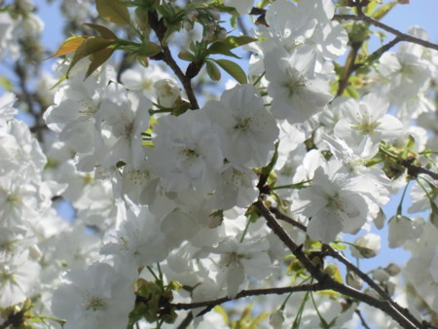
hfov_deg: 9.9
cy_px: 164
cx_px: 219
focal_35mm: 199
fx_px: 2519
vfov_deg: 7.5
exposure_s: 1/800
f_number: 5.2
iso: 80
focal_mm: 35.7
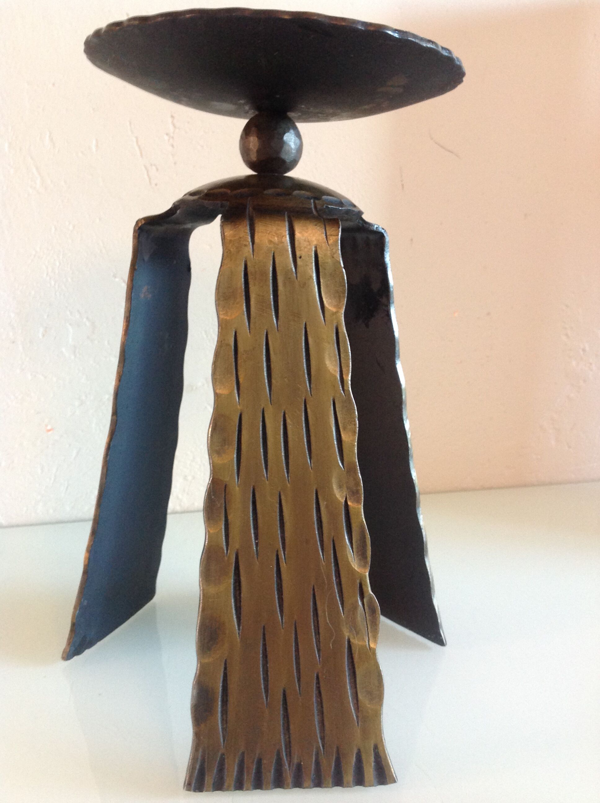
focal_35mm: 35
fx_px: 811
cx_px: 300
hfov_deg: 40.6
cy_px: 402
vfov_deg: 52.7
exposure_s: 1/15
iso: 160
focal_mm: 4.28
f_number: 2.4
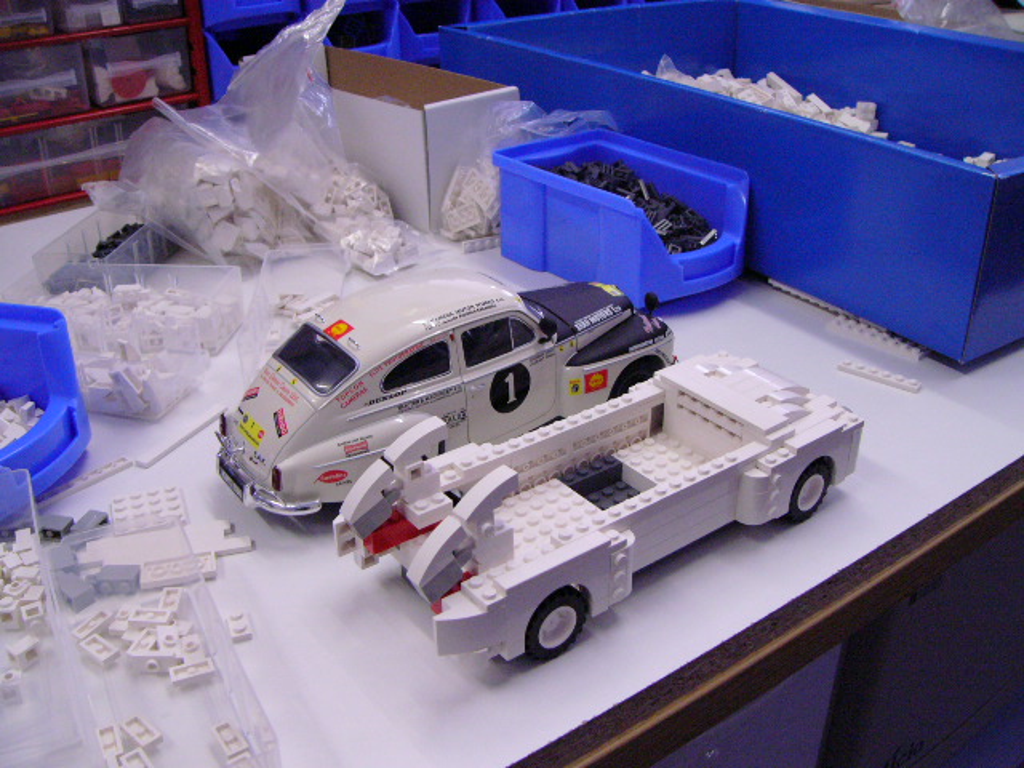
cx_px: 512
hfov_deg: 51.4
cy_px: 384
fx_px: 1065
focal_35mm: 36
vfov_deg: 39.7
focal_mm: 6
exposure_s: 1/40
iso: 200
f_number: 2.8
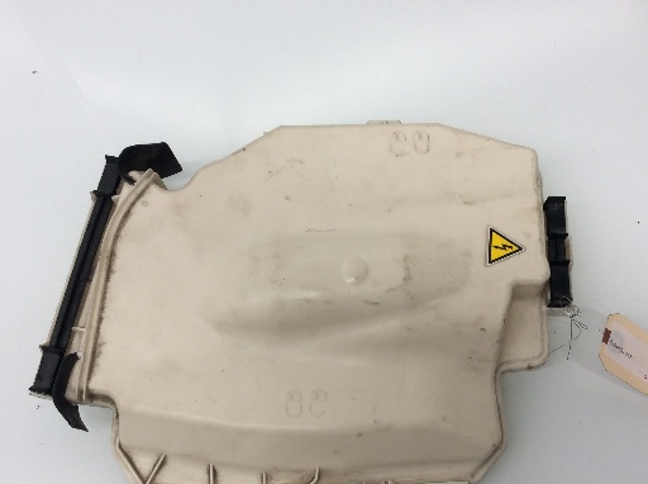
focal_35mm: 40
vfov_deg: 35.7
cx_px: 323
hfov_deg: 46.9
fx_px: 747
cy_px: 295
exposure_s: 1/60
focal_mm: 3.3
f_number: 2.4
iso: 40
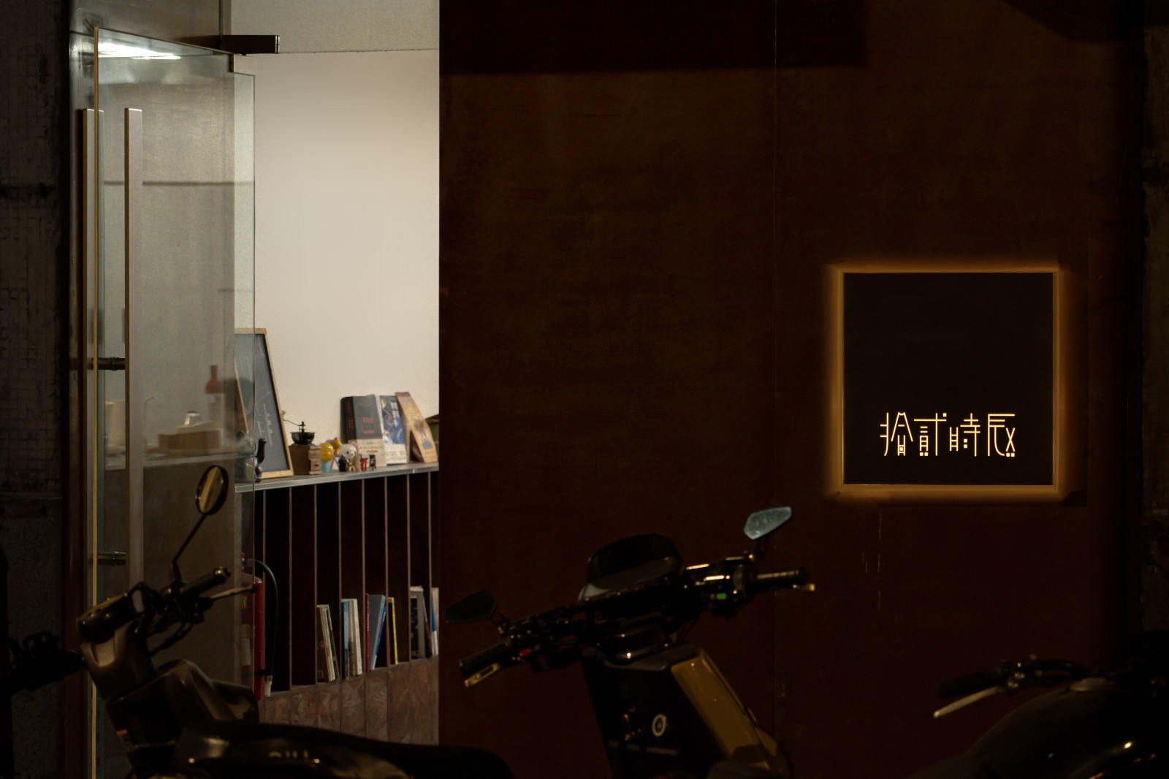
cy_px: 390
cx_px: 584
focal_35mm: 105
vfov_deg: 13.0
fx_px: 3409
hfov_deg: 19.5
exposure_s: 1/80
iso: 2000
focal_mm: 105
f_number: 4
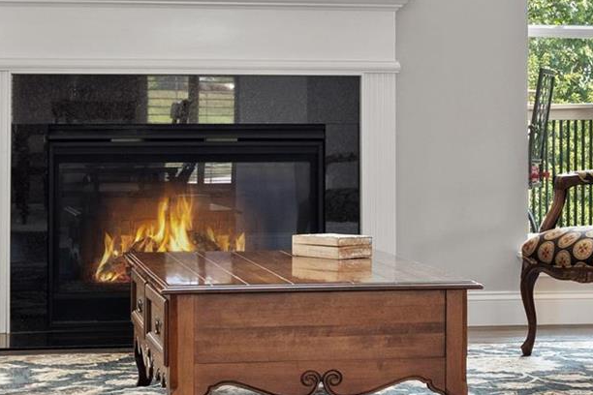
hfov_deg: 17.8
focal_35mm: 115
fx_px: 1894
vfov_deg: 11.9
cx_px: 385
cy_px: 109
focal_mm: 22
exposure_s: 1/15
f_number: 6.3
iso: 400
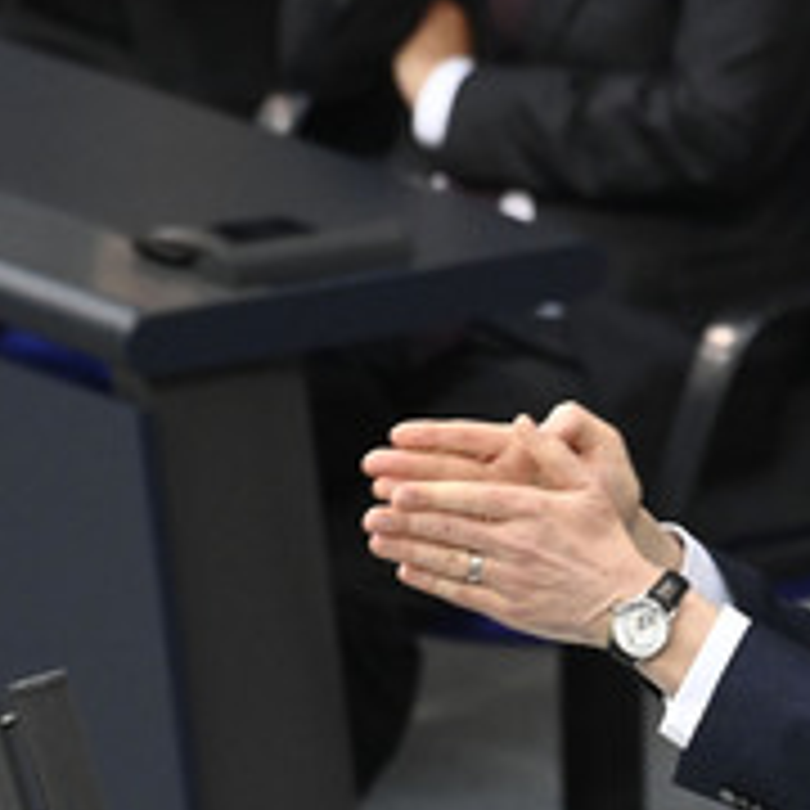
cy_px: 585
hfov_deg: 2.4
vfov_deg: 2.4
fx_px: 19140
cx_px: 974
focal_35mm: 723
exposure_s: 1/400
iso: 10000
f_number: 5.6
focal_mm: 340
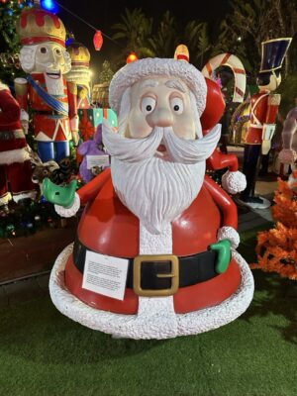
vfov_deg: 71.6
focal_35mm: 24
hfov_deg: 56.8
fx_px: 275
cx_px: 148
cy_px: 198
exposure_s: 1/60
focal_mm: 6.86
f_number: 1.78
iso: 500
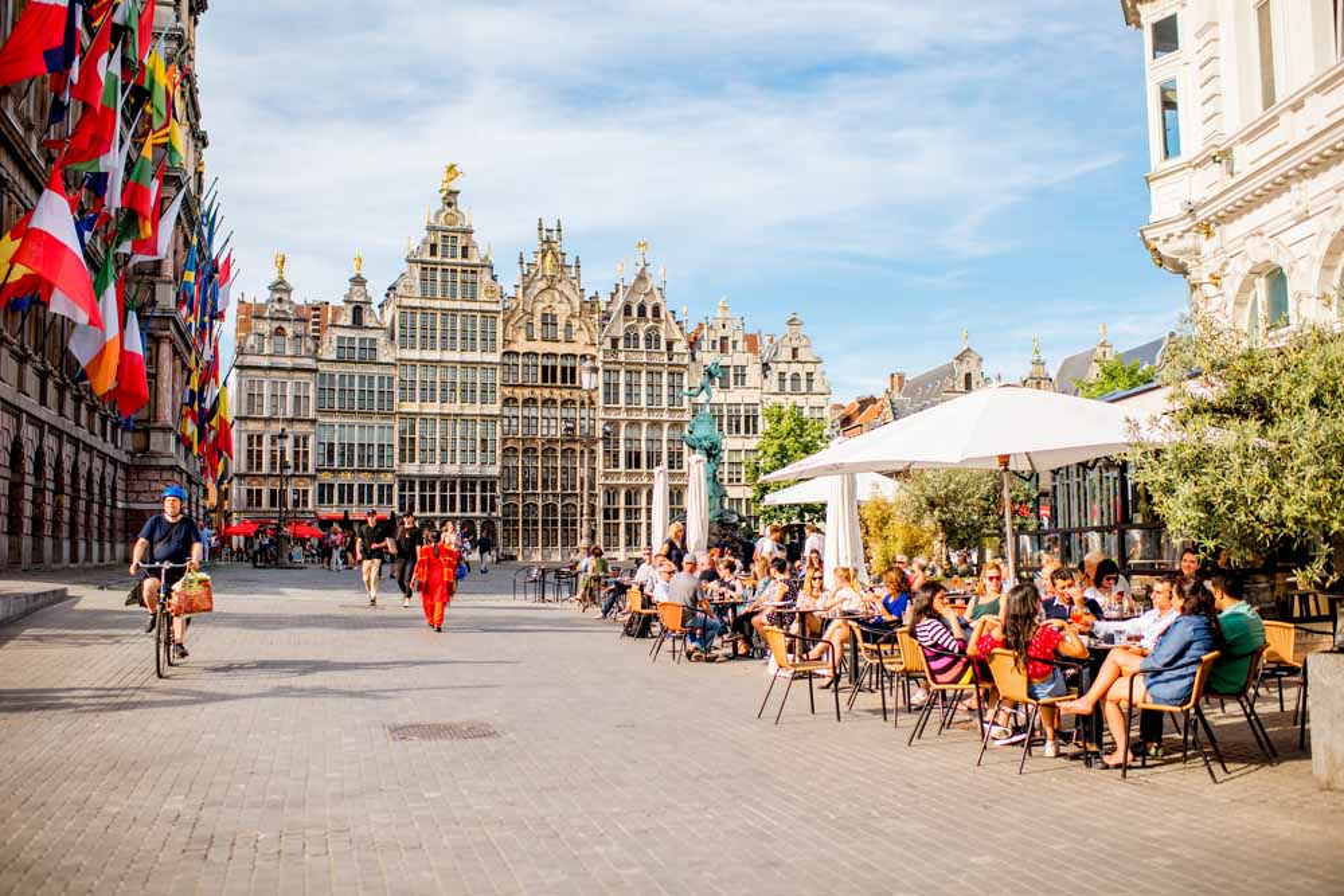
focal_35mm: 35
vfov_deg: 37.9
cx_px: 672
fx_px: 1307
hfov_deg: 54.4
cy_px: 448
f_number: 2.2
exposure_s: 1/2000
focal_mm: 35
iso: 100
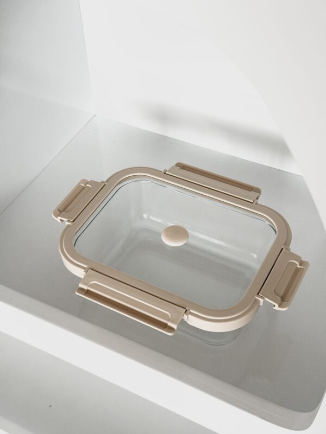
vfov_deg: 39.7
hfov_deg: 30.3
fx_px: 603
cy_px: 217
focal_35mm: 48
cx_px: 163
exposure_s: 1/62
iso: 100
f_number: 1.78
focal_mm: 6.76
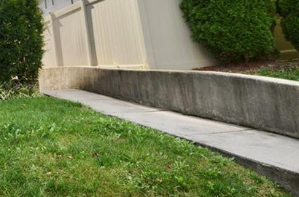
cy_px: -14
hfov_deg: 38.0
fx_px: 342
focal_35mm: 41
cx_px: -42
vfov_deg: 29.4
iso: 100
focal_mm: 11
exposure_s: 1/200
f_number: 7.1
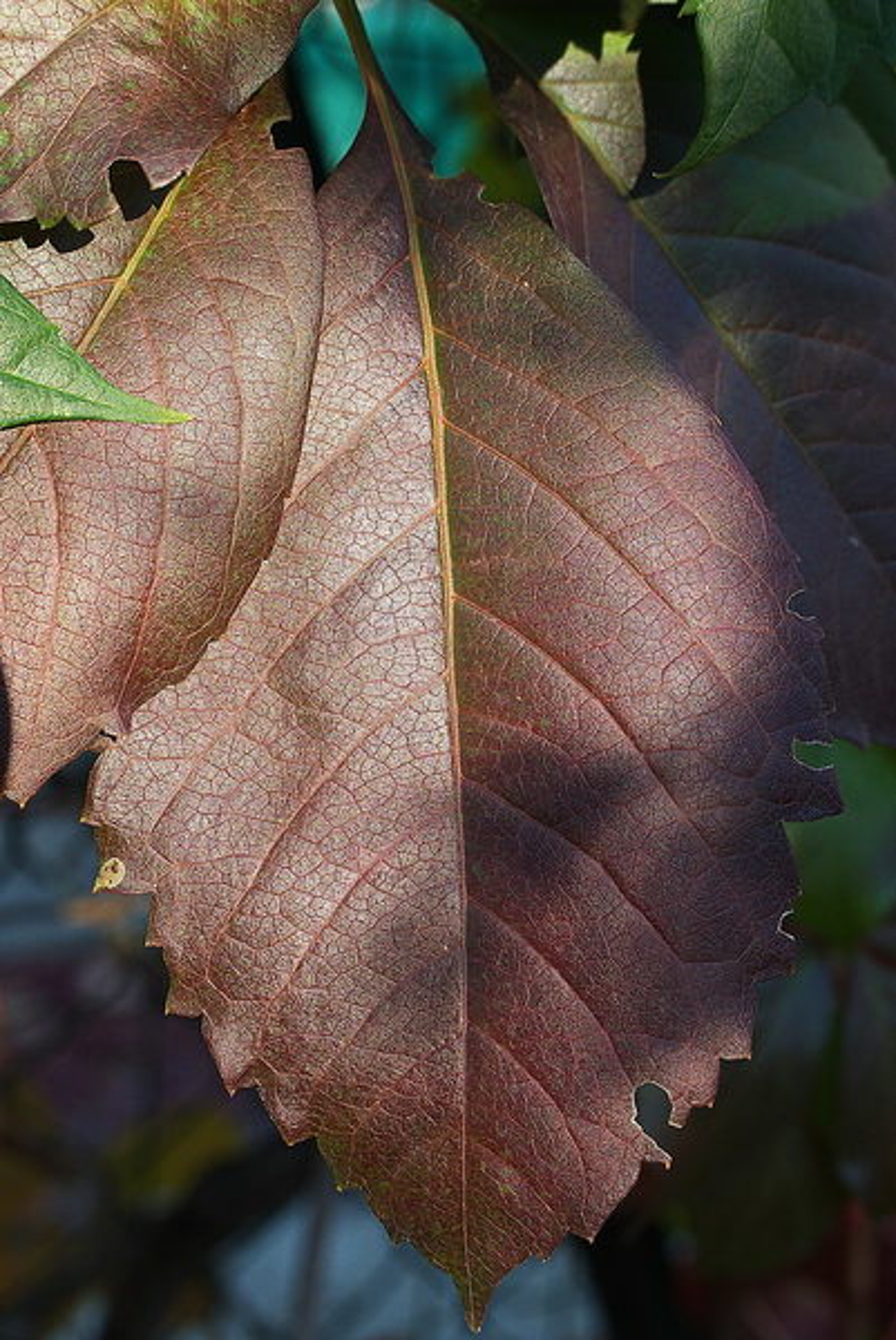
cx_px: 448
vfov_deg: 30.1
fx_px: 2497
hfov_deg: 20.3
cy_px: 670
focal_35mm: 67
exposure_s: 1/100
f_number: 5
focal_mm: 30.4
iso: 400
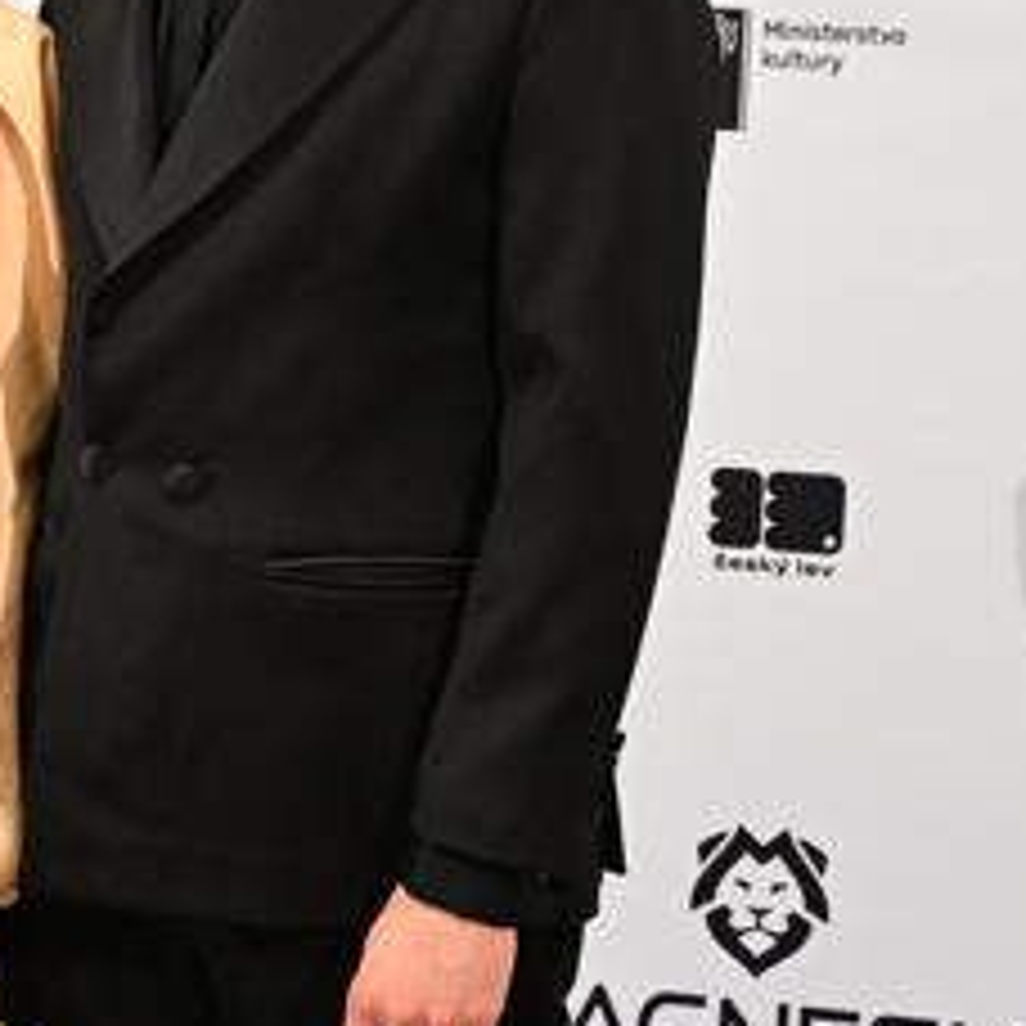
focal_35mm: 113
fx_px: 3789
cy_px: 324
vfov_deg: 15.4
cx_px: 198
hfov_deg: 15.3
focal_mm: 44
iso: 3200
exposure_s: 1/160
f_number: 5
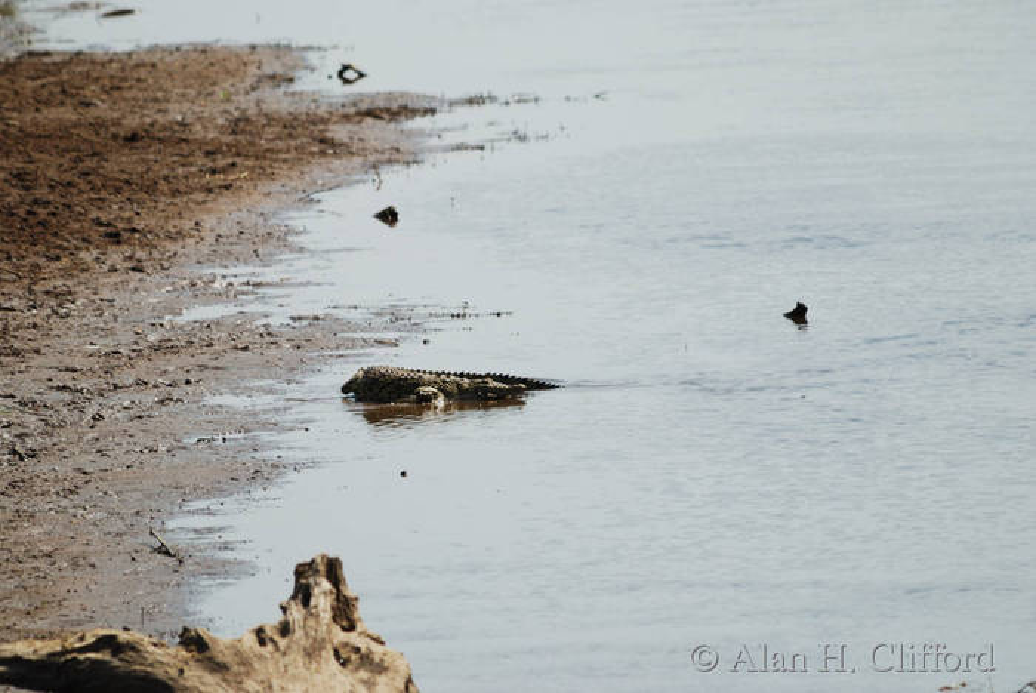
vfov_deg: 2.3
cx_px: 518
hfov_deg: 3.4
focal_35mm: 600
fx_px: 17281
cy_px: 346
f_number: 5.6
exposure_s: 1/400
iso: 100
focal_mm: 400
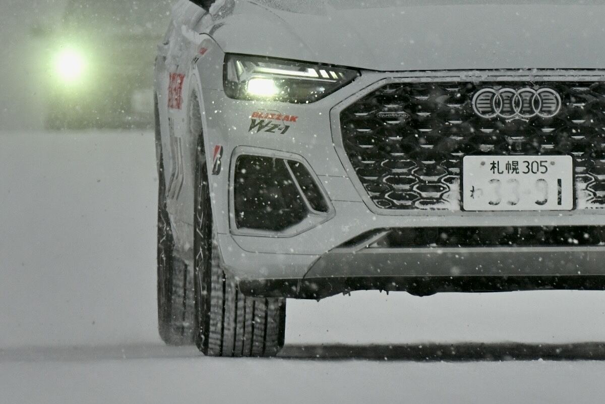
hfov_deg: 5.2
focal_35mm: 400
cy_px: 202
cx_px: 302
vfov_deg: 3.4
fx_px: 6724
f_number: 8
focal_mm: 400
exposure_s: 1/500
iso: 320
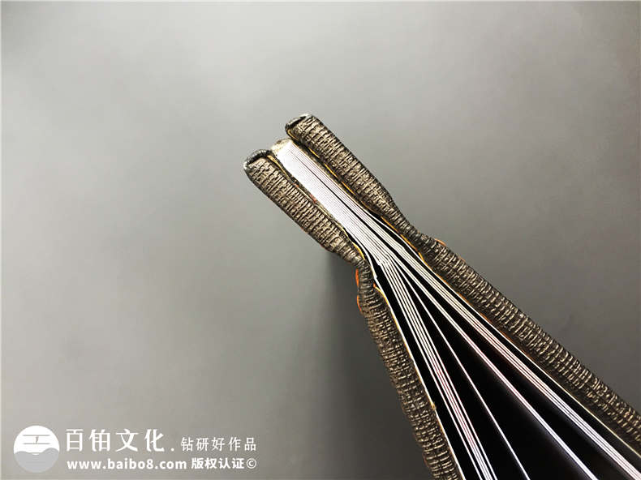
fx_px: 537
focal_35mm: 29
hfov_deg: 61.7
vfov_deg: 48.2
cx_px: 320
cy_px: 240
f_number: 2.2
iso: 125
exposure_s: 1/33
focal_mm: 4.15
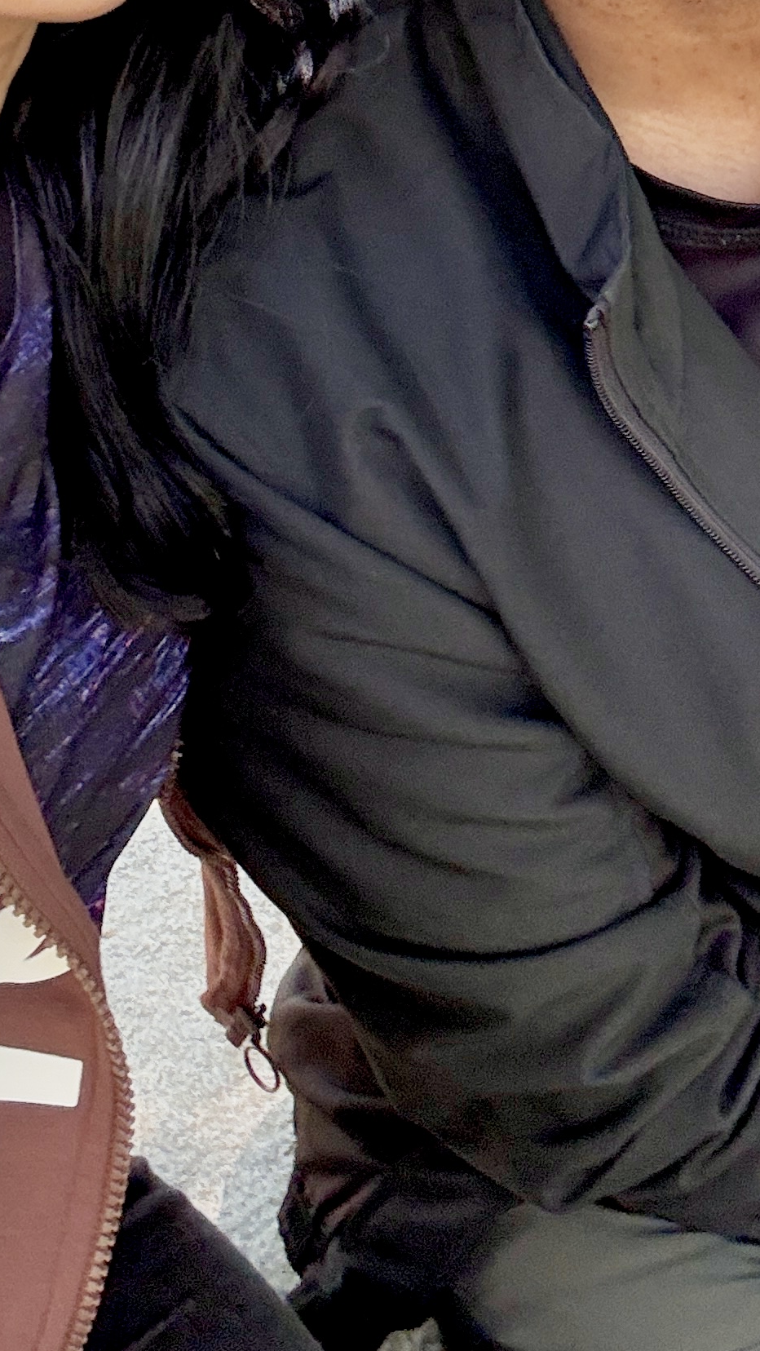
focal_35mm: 61
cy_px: -105
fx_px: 2184
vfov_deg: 30.9
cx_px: 495
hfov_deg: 19.7
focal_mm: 2.69
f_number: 1.9
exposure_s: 1/61
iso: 80
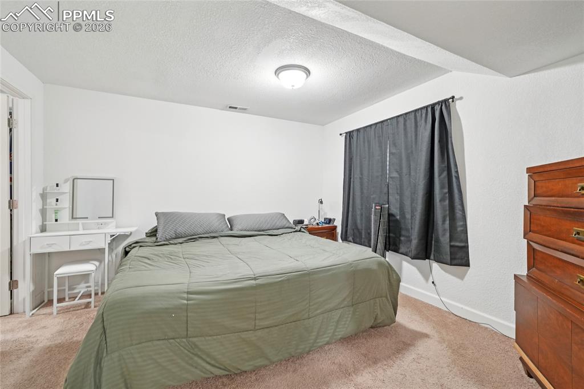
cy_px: 194
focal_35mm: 15
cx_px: 292
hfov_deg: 100.4
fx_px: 243
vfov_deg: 77.3
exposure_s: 1/5
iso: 800
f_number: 8
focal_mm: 10
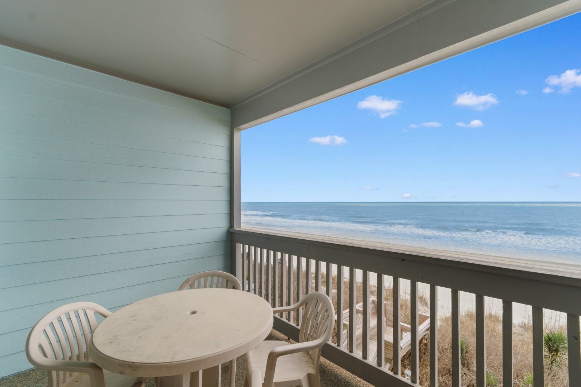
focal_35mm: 15
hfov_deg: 100.4
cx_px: 290
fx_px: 242
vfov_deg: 77.3
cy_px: 194
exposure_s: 1/160
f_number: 6.3
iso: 100
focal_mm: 10
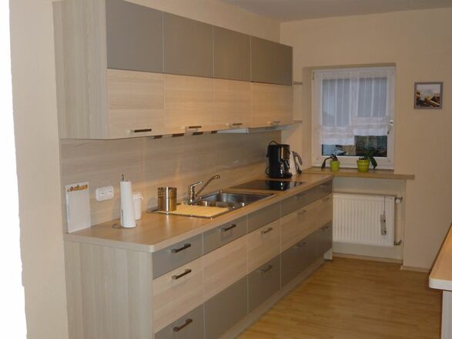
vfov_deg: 36.8
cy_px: 170
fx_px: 509
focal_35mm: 39
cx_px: 226
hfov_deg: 47.9
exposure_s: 1/30
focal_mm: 6.4
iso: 160
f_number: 3
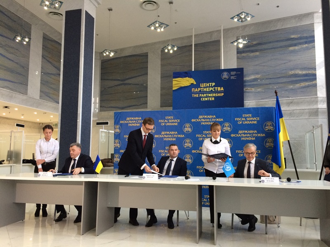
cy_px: 124
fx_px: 276
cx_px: 165
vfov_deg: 48.2
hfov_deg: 61.7
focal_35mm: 29
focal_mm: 4.15
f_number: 2.2
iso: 80
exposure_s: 1/33
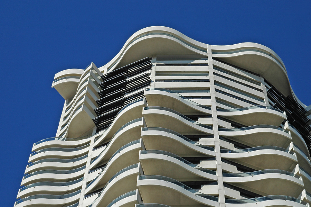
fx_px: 932
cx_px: 156
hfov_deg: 18.9
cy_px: 104
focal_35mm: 108
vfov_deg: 12.7
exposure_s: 1/500
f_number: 11
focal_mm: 72
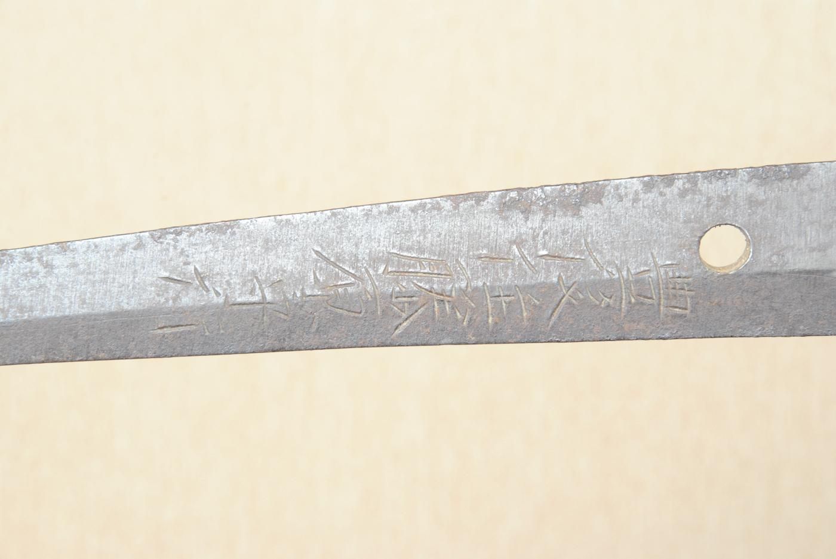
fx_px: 3139
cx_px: 418
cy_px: 280
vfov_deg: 10.2
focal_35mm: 135
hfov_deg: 15.2
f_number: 11
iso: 400
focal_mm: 90
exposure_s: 1/2
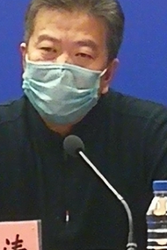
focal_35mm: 535
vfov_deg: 3.9
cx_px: 123
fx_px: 3722
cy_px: 73
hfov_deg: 2.6
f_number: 2.2
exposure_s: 1/33.3
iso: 200
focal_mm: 3.95
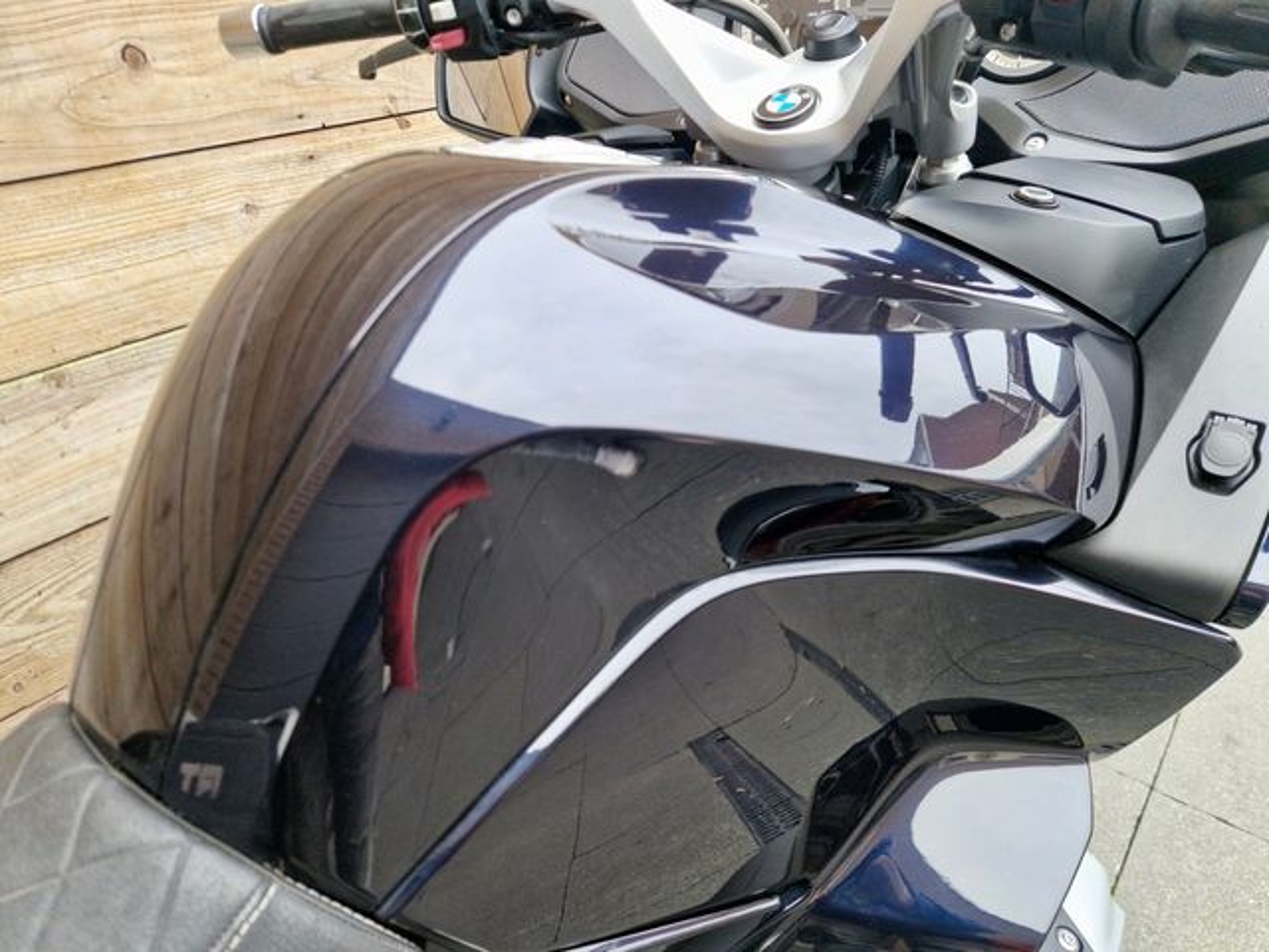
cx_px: 634
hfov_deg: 73.9
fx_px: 843
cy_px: 476
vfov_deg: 58.9
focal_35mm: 23
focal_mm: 5.4
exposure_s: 1/50
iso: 80
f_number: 1.8
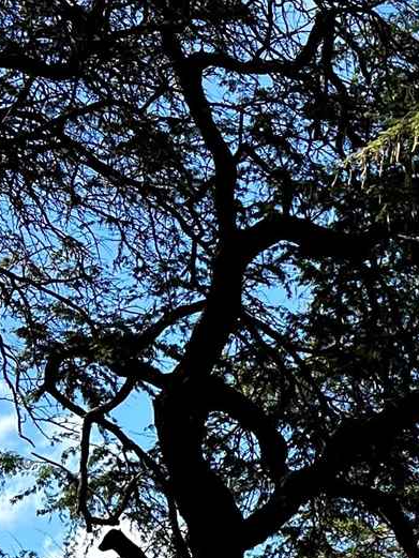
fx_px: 1855
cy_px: 804
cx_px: 893
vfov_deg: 15.9
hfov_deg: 11.4
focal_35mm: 115
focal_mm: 5.7
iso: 50
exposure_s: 1/2915
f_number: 1.5
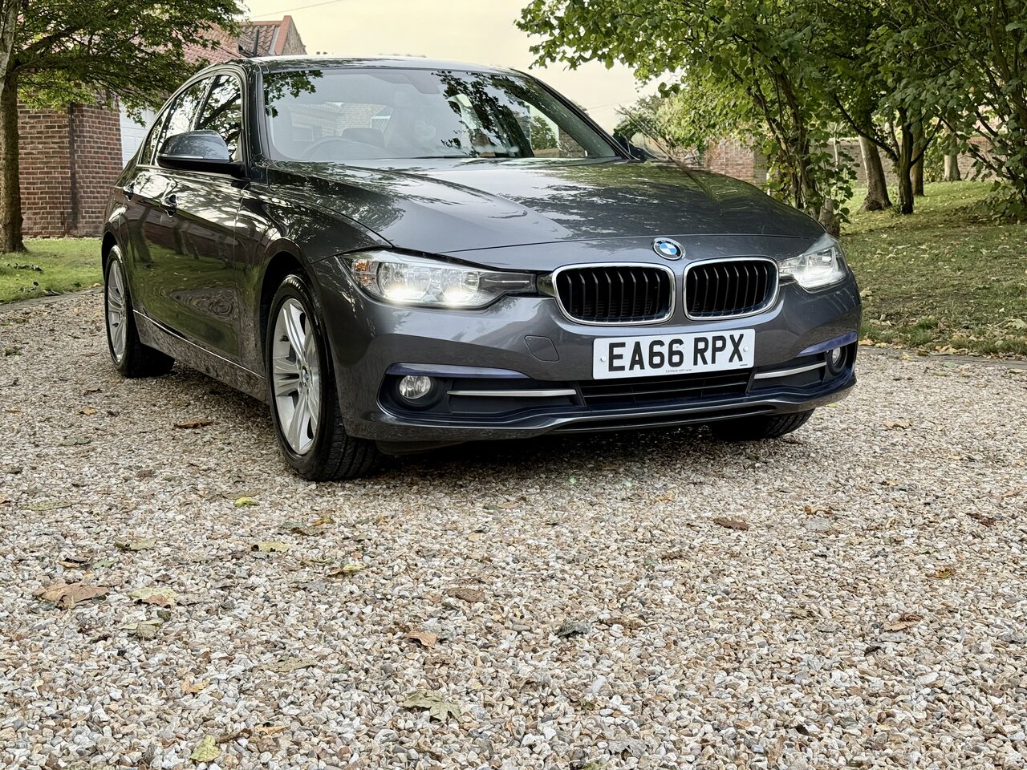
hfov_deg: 39.7
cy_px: 385
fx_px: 1424
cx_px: 514
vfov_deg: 30.3
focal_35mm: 48
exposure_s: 1/122
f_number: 1.78
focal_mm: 6.76
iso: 80
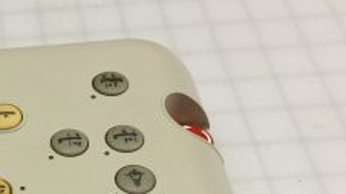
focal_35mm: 84
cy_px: 257
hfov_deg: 22.9
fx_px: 770
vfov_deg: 13.8
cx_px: -84
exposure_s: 1/40
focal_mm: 4.15
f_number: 2.2
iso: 32
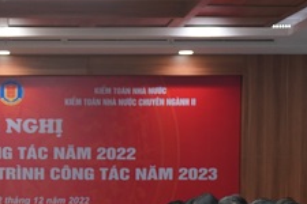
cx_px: 16
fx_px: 1518
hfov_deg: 11.5
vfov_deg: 7.6
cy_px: 286
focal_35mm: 178
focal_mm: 50
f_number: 4.5
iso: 1000
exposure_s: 1/160
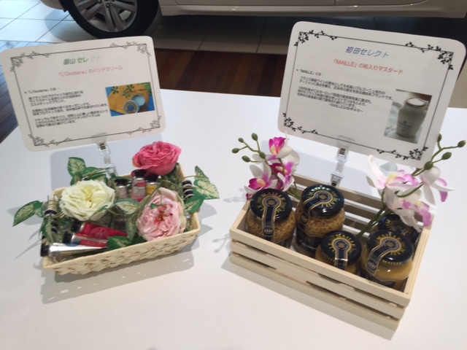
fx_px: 391
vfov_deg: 48.2
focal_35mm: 29
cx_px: 234
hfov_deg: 61.7
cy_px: 175
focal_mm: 4.15
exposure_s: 1/50
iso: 32
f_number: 2.2
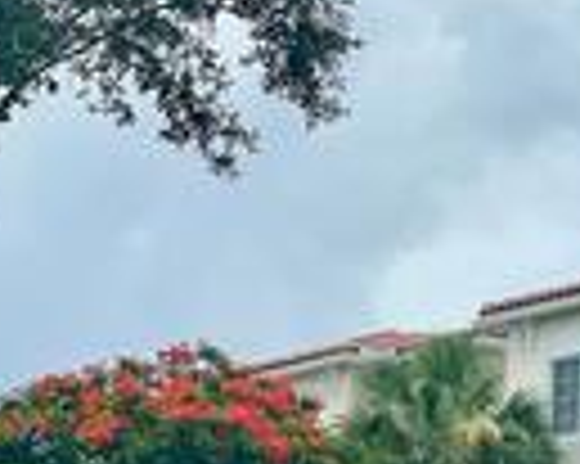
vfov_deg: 9.8
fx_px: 2693
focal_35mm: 157
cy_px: 473
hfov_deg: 11.9
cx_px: 755
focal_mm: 6
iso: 25
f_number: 2
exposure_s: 1/1996
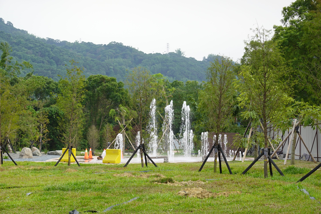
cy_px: 107
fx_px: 1061
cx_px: 160
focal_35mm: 119
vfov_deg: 11.5
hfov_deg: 17.2
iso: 100
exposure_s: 1/200
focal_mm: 43.55
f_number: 4.5
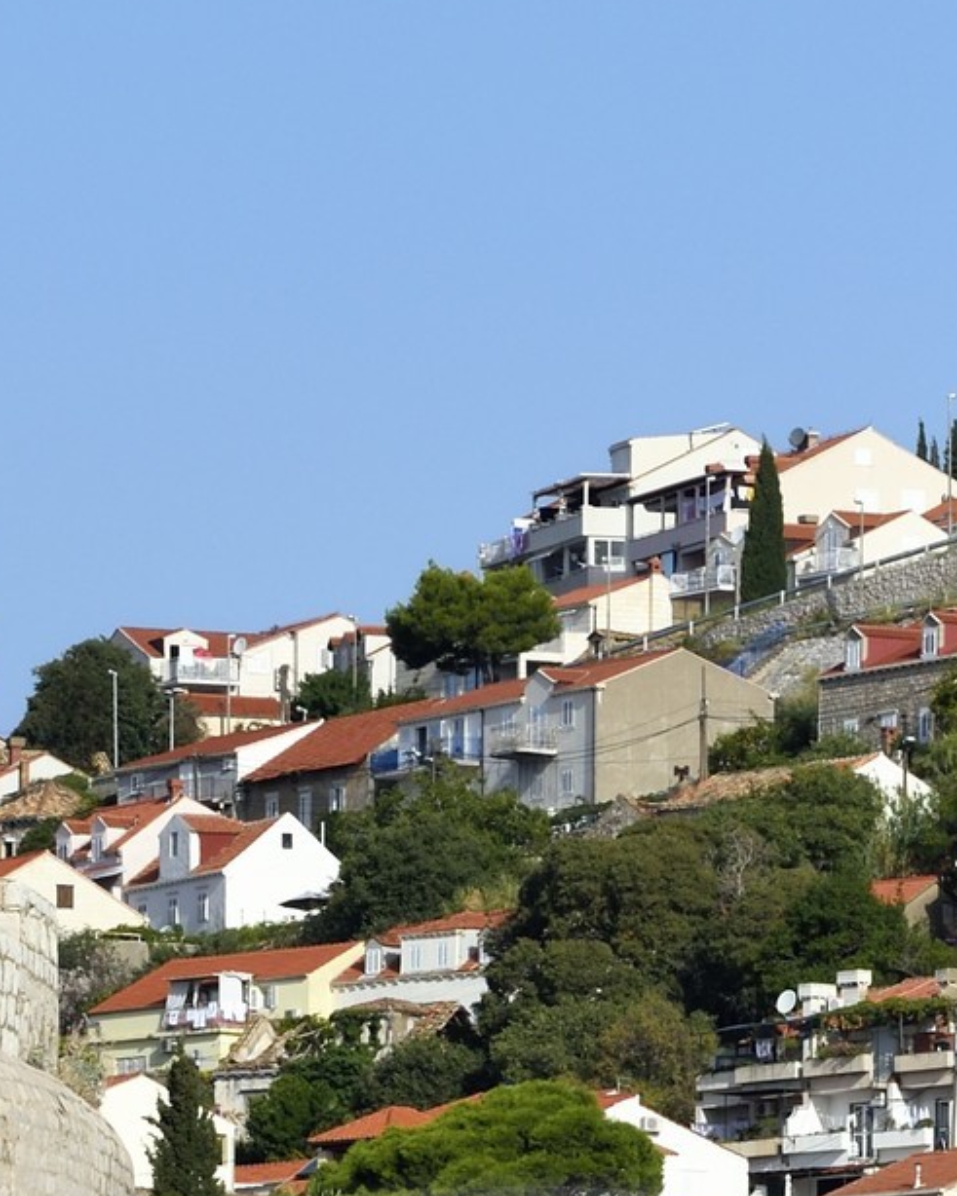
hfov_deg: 2.8
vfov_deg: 3.5
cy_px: 2097
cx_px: 534
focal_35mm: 551
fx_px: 19513
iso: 200
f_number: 13
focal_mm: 150
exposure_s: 1/320
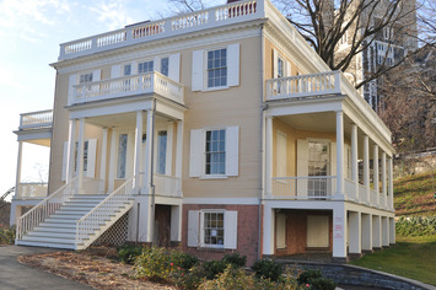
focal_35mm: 38
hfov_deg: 50.6
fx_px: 460
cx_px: 188
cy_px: 157
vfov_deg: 35.0
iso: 200
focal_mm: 18
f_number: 8
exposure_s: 1/250
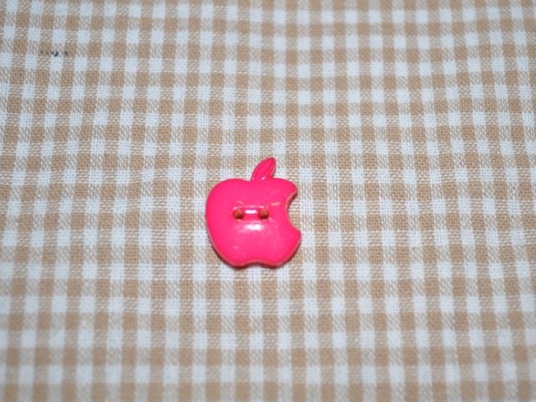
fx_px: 975
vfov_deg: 23.3
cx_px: 303
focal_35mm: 63
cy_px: 199
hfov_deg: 30.7
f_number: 5
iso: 200
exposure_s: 1/60
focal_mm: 38
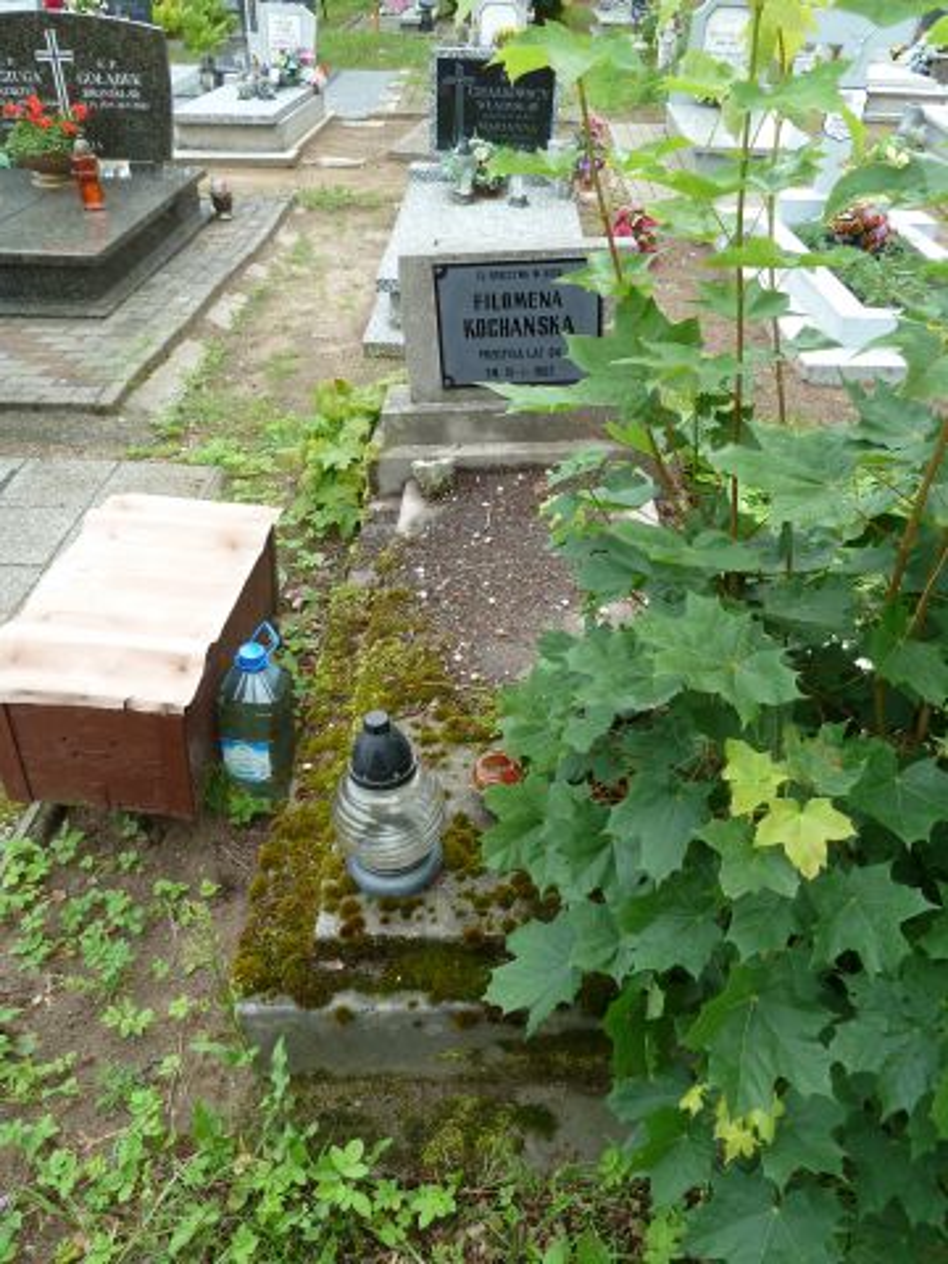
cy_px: 632
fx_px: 913
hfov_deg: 54.9
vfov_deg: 69.4
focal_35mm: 25
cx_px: 474
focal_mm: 4.1
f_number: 3.3
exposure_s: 1/80
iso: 80
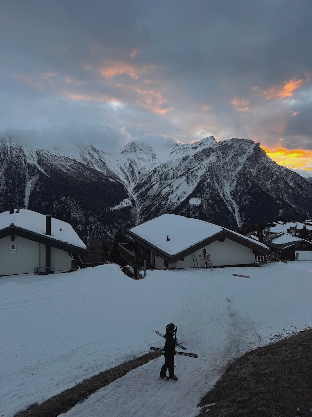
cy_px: 208
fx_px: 288
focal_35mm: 24
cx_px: 156
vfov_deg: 71.6
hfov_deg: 56.8
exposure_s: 1/171
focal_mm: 6.76
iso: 64
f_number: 1.78
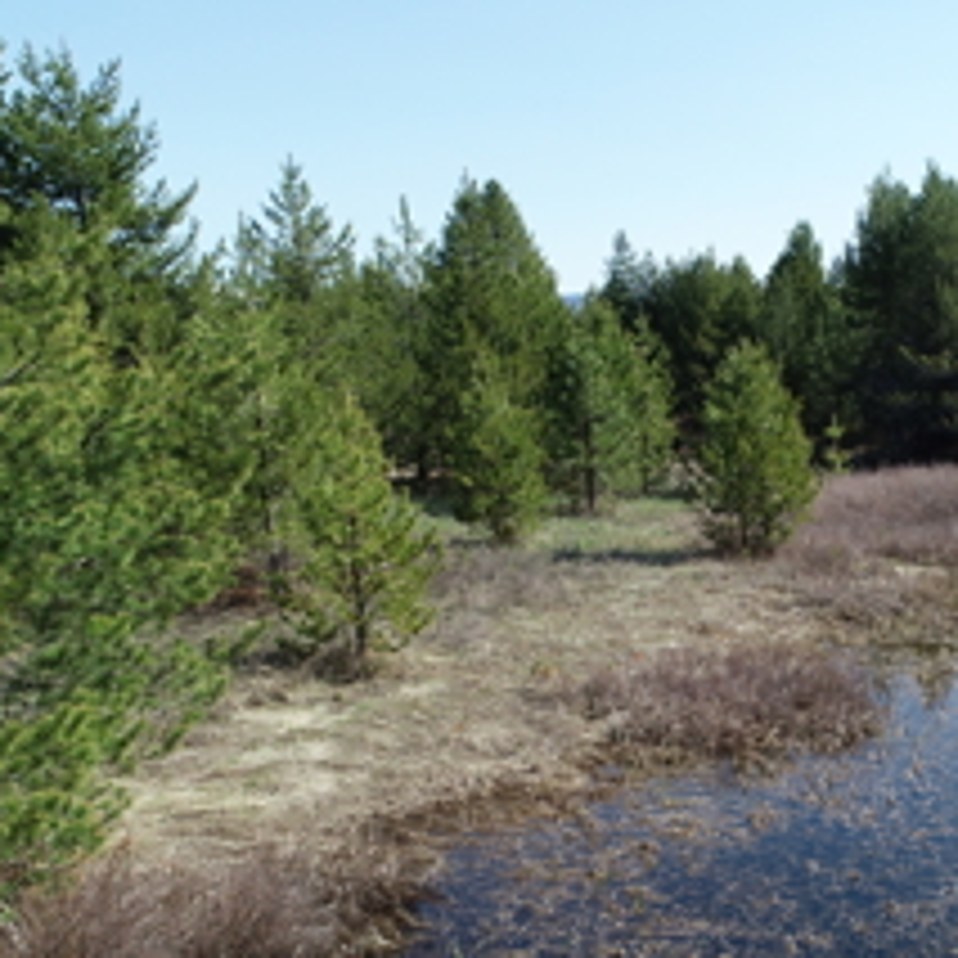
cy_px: 643
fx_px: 1346
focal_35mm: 43
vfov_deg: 38.7
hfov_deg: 36.8
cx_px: 855
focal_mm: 8.8
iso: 100
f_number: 5
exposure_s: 1/320
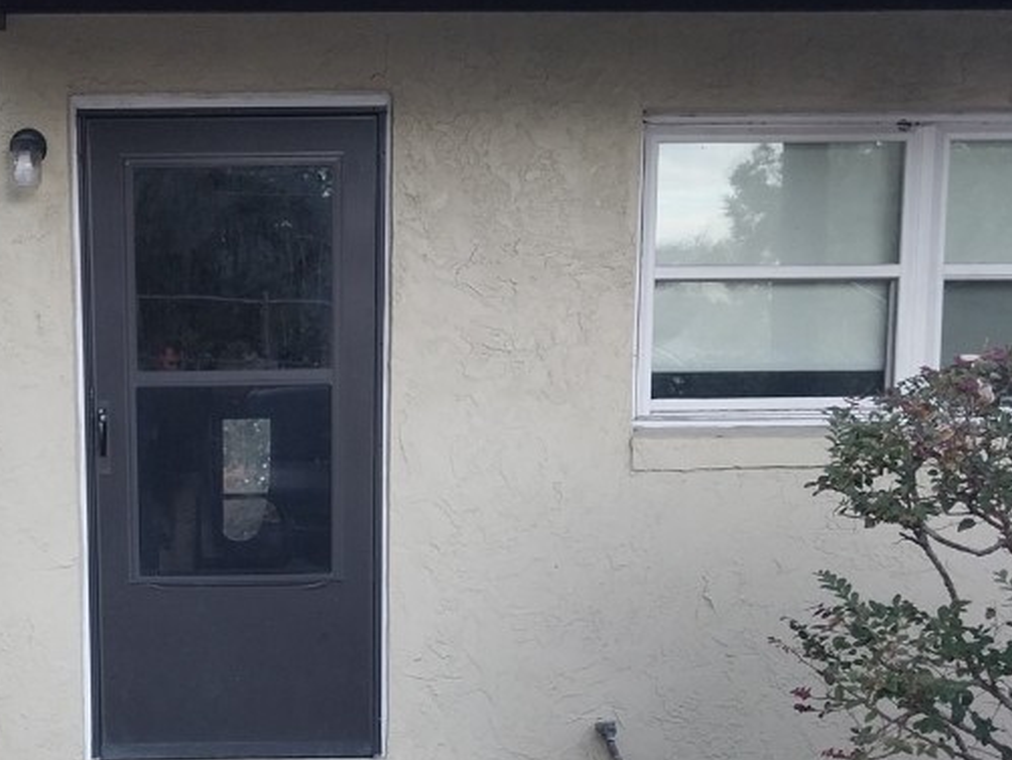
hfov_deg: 35.1
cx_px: 212
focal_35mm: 53
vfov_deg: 27.0
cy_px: 617
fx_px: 1550
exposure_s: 1/60
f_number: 1.8
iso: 50
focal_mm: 4
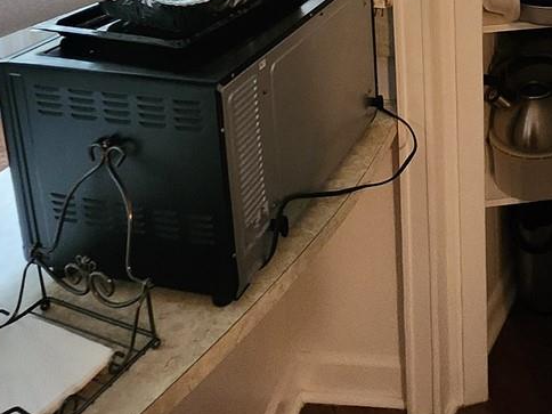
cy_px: -100
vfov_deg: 28.5
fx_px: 686
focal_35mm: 43
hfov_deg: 40.4
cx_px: 502
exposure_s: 1/30
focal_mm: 1.7
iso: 400
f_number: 2.2
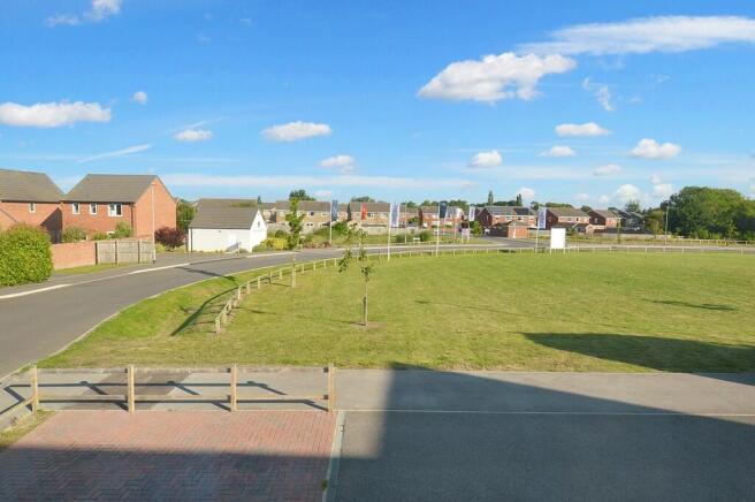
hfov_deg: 81.3
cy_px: 251
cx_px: 378
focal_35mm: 21
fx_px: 440
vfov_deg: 59.4
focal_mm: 14
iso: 200
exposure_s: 1/320
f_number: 9
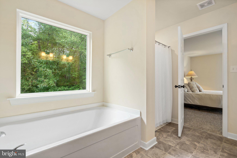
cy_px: 79
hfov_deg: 96.7
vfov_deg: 73.7
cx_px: 118
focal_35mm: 16
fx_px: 105
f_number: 8
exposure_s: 1/25
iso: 500
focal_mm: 16
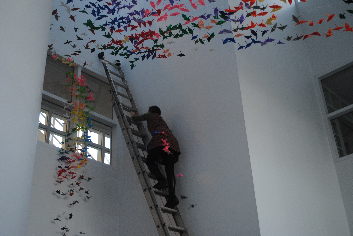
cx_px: 176
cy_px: 118
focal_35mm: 45
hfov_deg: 43.6
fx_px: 442
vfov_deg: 29.9
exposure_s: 1/30
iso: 450
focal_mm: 30
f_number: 4.5
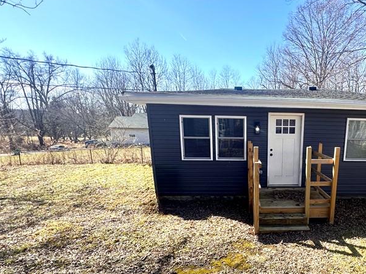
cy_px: 187
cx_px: 262
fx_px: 254
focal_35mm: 24
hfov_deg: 68.2
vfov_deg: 55.3
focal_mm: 2.22
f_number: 2.2
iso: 40
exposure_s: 1/433
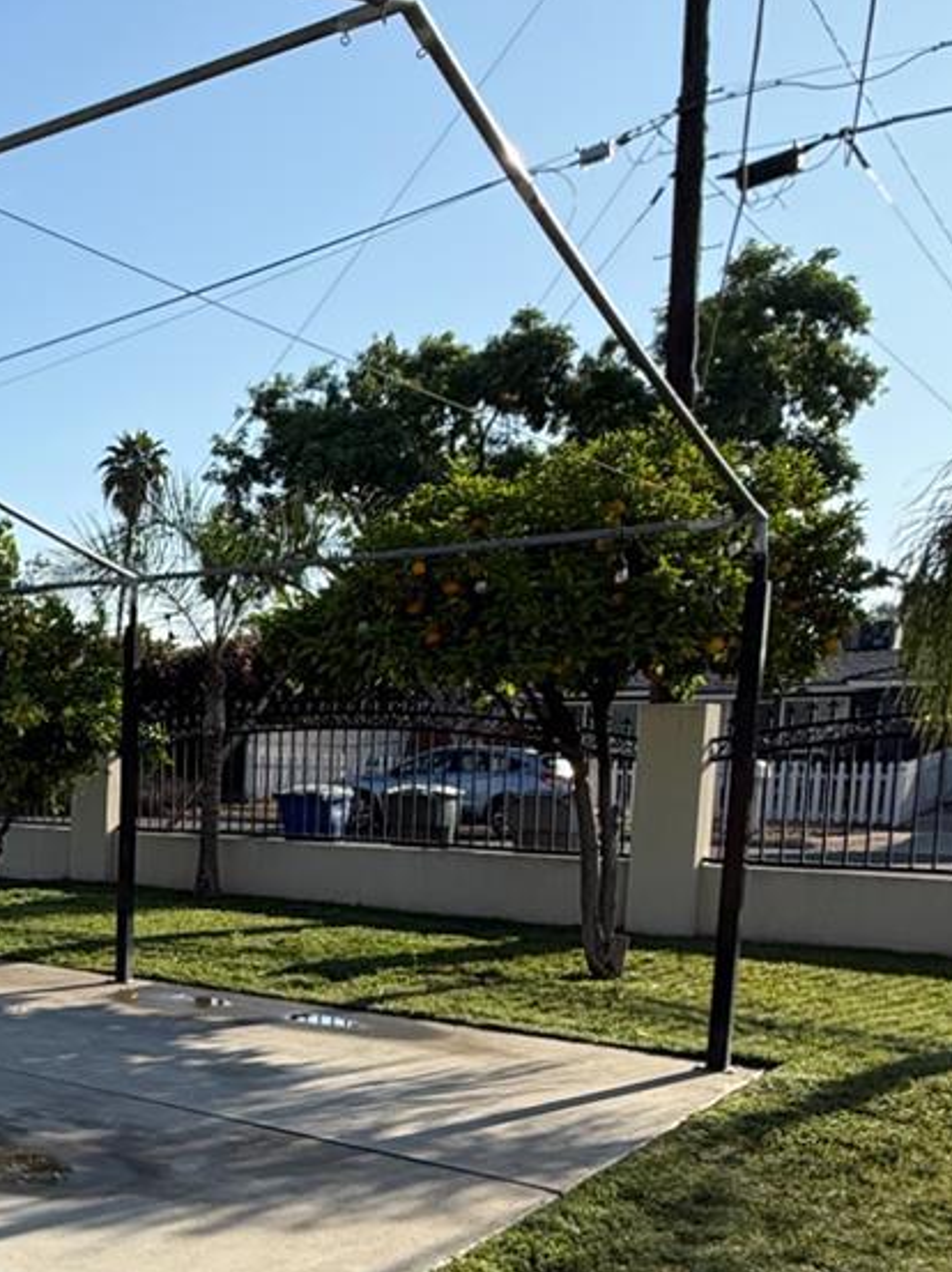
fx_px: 1395
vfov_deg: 47.7
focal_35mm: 38
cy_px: 902
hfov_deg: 30.4
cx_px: -261
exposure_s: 1/1745
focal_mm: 2.22
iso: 50
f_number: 2.2
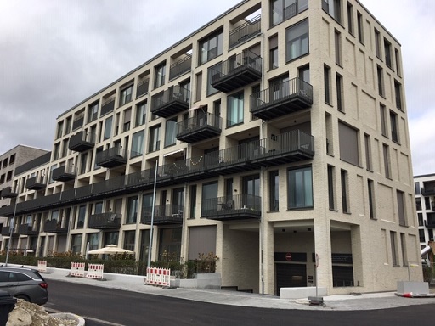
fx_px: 364
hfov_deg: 61.7
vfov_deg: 48.2
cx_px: 218
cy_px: 163
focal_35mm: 29
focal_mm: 4.15
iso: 25
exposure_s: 1/845
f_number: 2.2
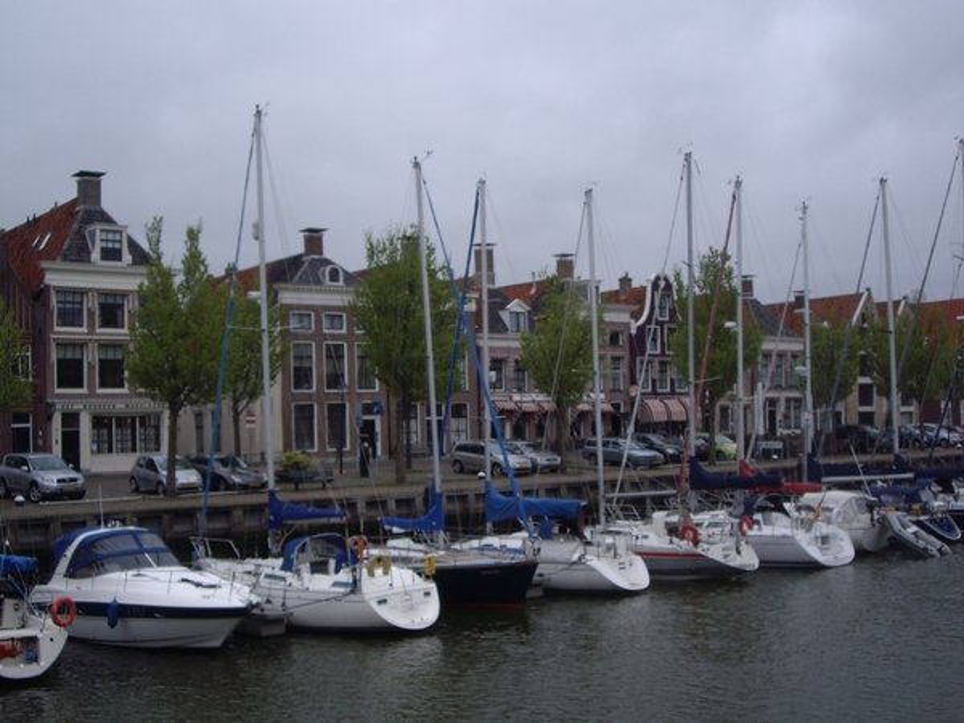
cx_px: 482
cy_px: 362
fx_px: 1309
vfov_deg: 30.9
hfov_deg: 40.4
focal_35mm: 47
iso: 64
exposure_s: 1/160
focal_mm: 7.6
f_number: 4.8
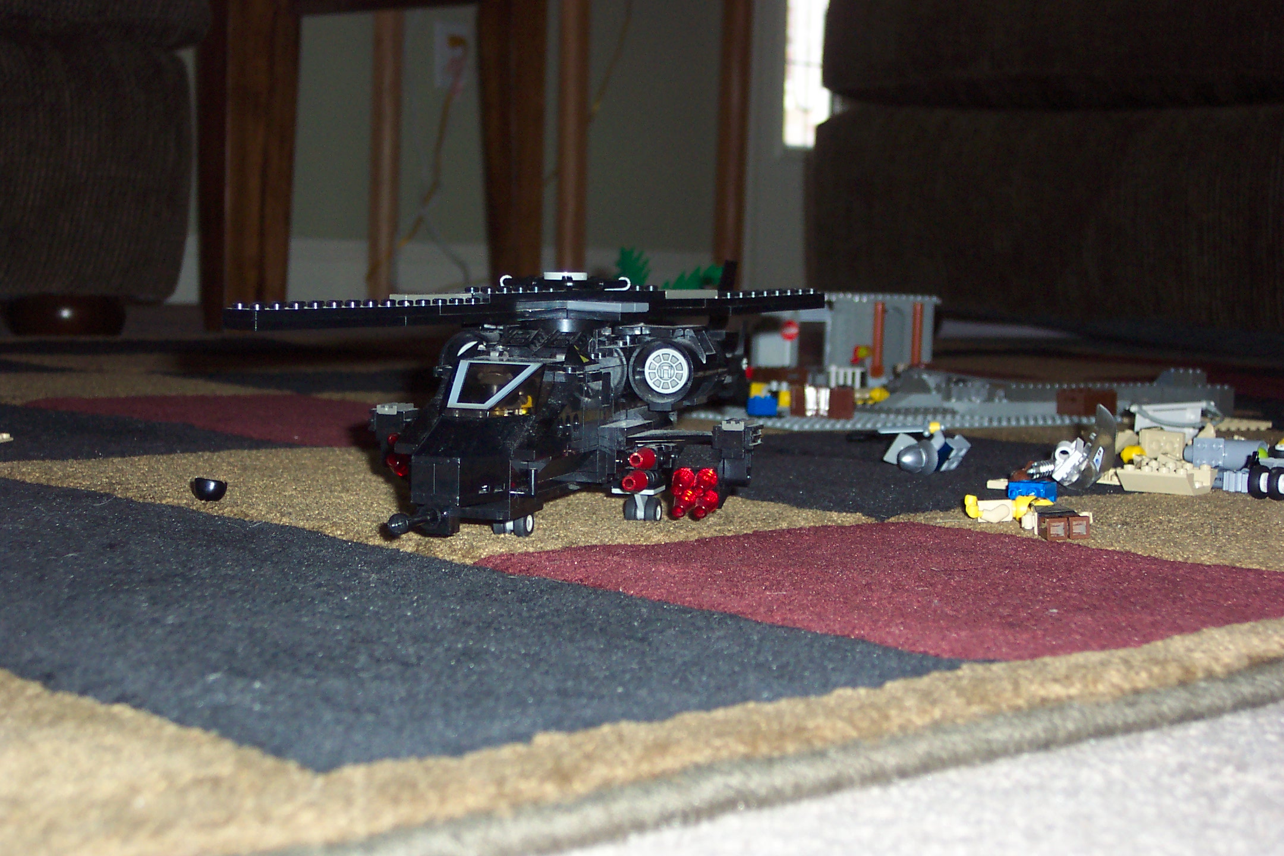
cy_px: 428
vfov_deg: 21.6
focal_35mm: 63
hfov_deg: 31.9
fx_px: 2247
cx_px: 642
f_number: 3.4
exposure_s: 1/45
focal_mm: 13.3
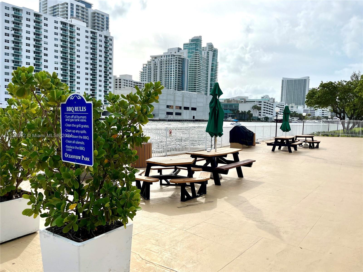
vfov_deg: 53.1
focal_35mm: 26
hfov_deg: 67.3
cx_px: 182
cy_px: 136
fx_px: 273
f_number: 1.6
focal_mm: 5.1
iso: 50
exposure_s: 1/6494
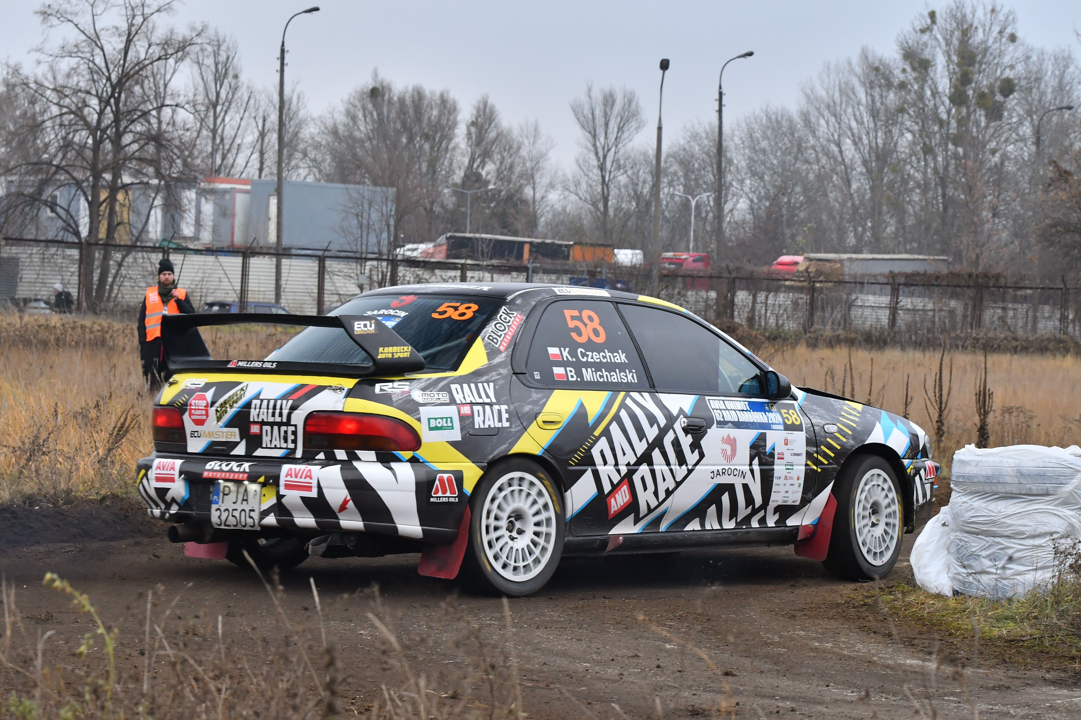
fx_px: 3153
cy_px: 360
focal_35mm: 105
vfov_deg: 13.0
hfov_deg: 19.5
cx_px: 540
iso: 1000
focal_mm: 70
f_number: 6.3
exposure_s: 1/250
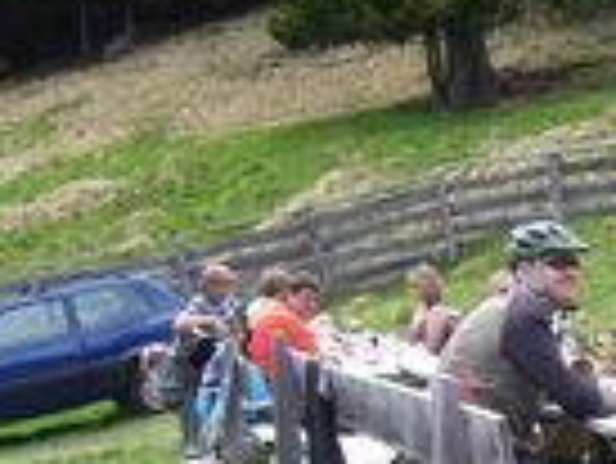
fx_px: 1817
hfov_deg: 17.7
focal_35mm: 102
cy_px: 356
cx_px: 854
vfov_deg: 14.5
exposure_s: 1/100
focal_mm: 5.8
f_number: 5.6
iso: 80
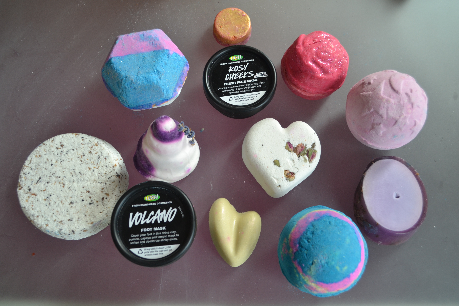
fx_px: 421
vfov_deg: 40.0
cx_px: 230
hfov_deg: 57.2
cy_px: 153
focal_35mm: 33
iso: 400
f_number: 5
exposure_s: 1/100
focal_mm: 22
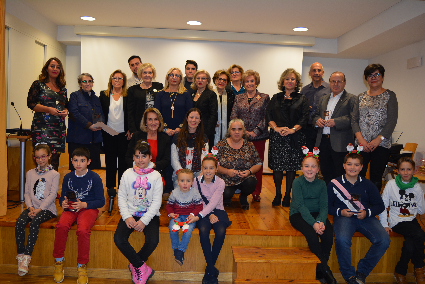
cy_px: 142
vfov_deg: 41.8
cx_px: 212
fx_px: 372
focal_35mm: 32
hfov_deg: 59.5
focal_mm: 21
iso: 450
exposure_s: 1/60
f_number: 3.8
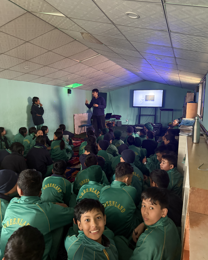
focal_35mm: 25
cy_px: 132
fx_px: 192
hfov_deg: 56.8
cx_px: 104
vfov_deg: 68.1
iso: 1250
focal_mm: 6.76
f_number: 1.78
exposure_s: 1/30
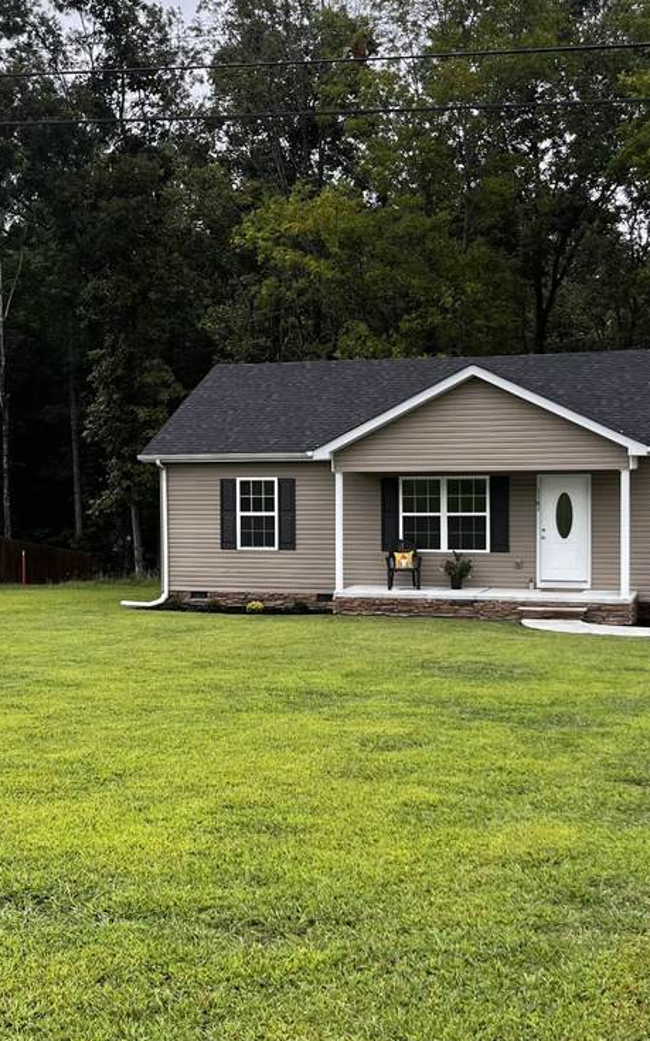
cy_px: 533
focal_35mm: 36
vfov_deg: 54.0
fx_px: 1021
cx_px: 456
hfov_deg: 34.8
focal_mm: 5.1
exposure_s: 1/577
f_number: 1.6
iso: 50
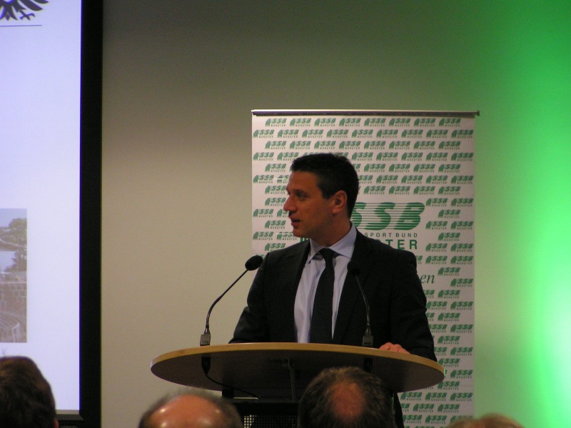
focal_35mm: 236
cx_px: 286
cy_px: 214
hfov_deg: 8.4
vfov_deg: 6.3
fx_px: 3893
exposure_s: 1/40
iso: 200
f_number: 3.5
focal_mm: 36.1
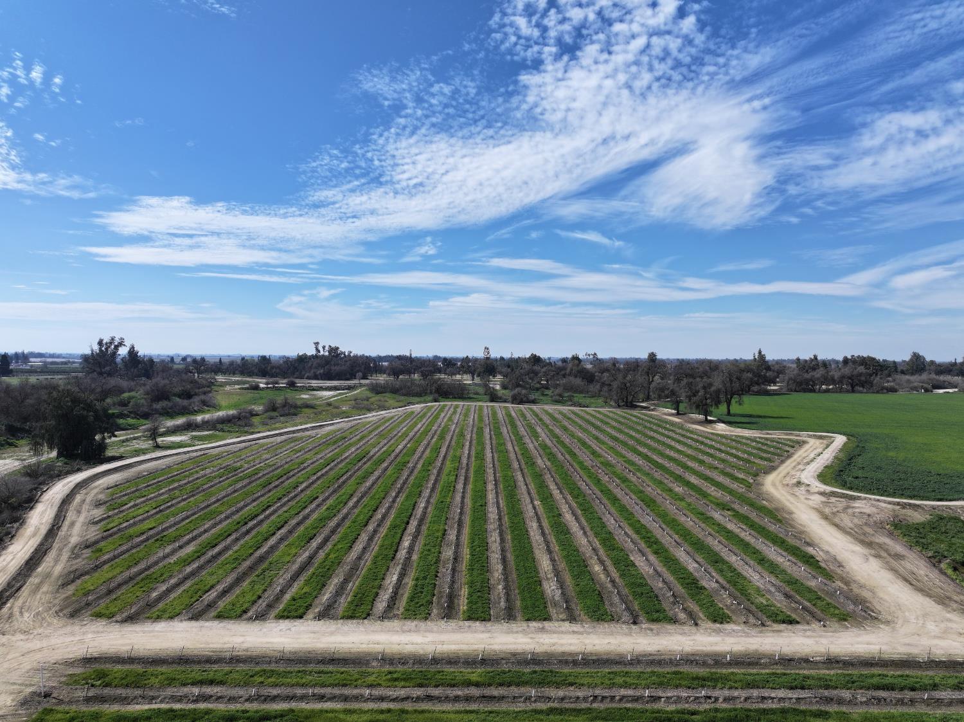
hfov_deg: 71.6
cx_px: 482
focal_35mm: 24
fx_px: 668
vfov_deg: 56.8
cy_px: 361
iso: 130
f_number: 2.8
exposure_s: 1/3200
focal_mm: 12.29
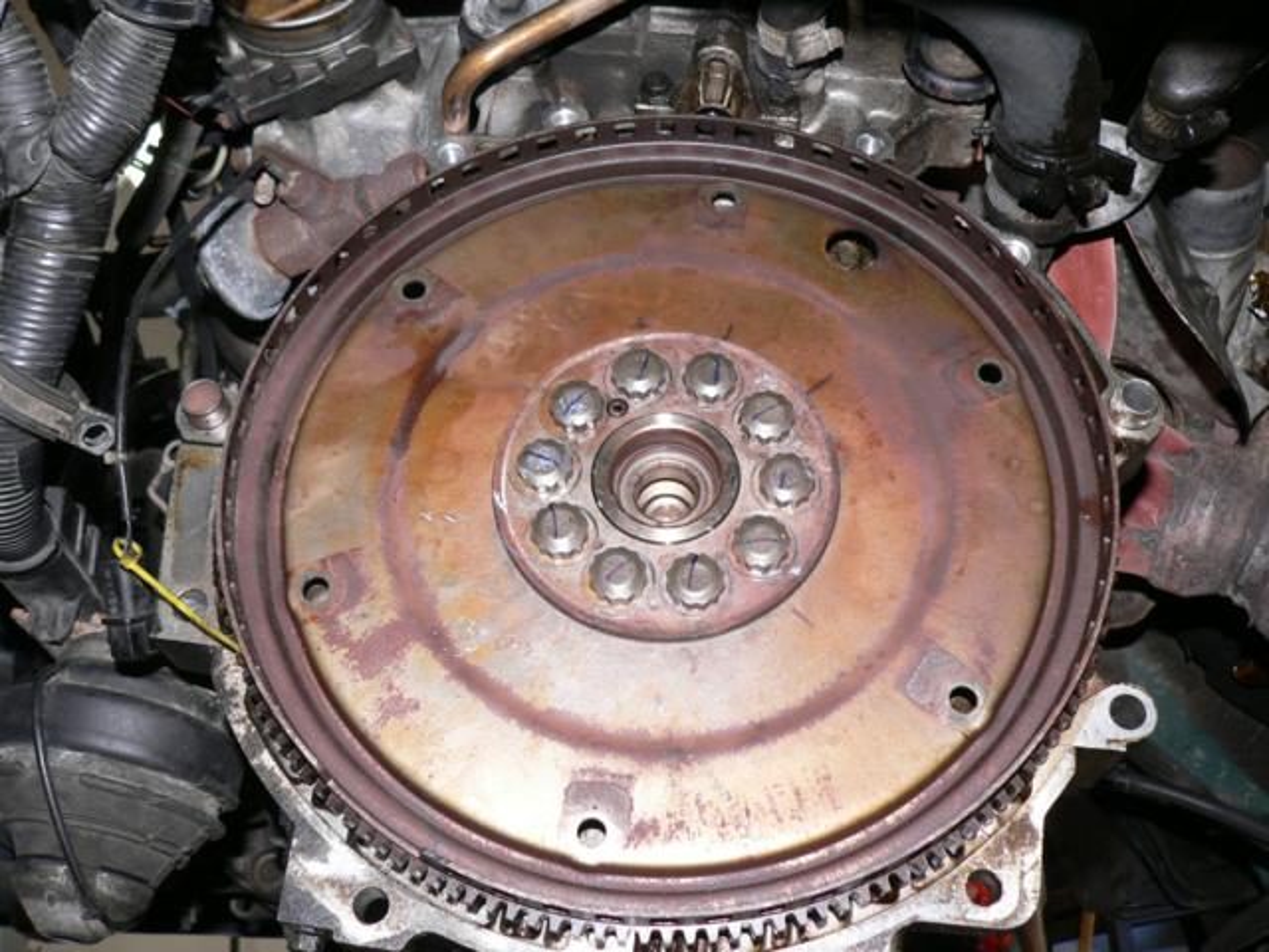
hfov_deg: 51.4
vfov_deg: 39.7
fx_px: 1320
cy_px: 476
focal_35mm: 36
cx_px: 634
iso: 100
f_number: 2.8
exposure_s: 1/60
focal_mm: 6
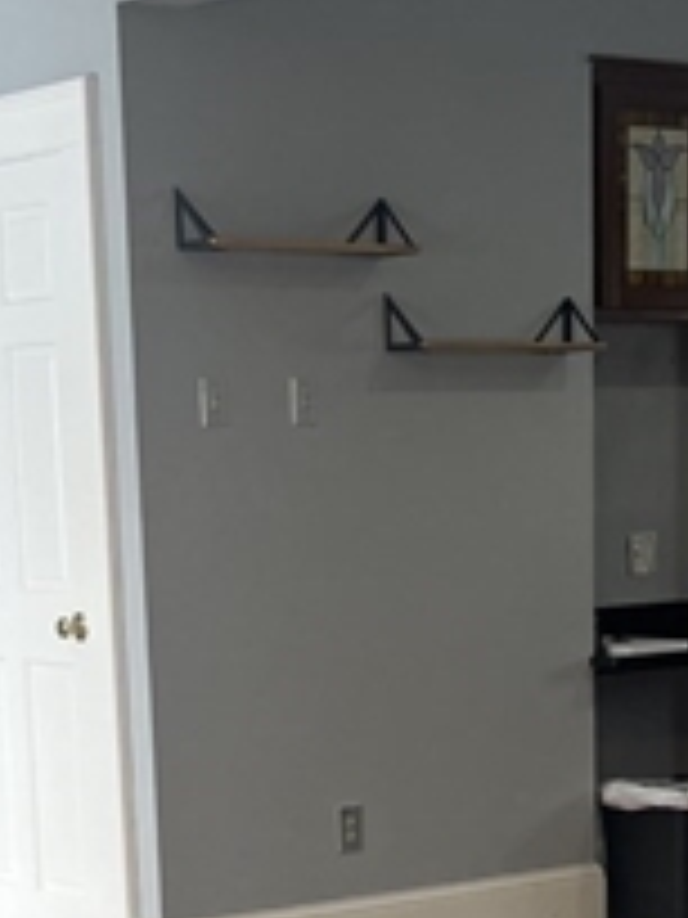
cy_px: 1048
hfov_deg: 15.1
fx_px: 2597
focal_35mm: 98
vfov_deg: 19.1
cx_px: 414
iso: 80
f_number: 1.6
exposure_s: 1/60
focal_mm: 5.1
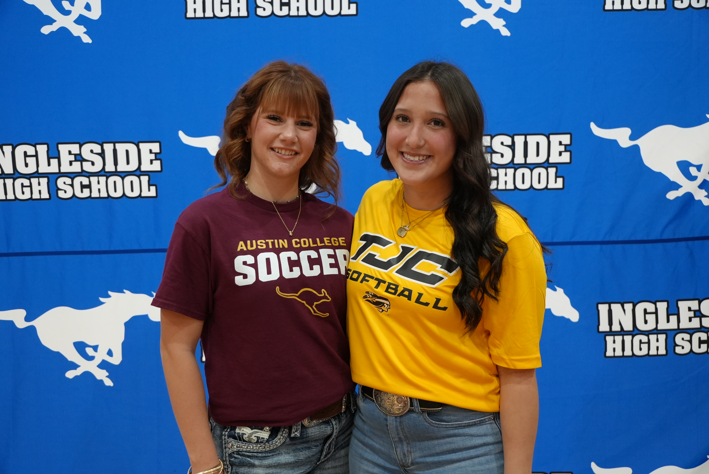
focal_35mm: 38
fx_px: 749
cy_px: 237
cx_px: 354
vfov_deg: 35.1
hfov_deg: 50.7
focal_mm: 38
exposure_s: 1/160
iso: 4000
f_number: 4
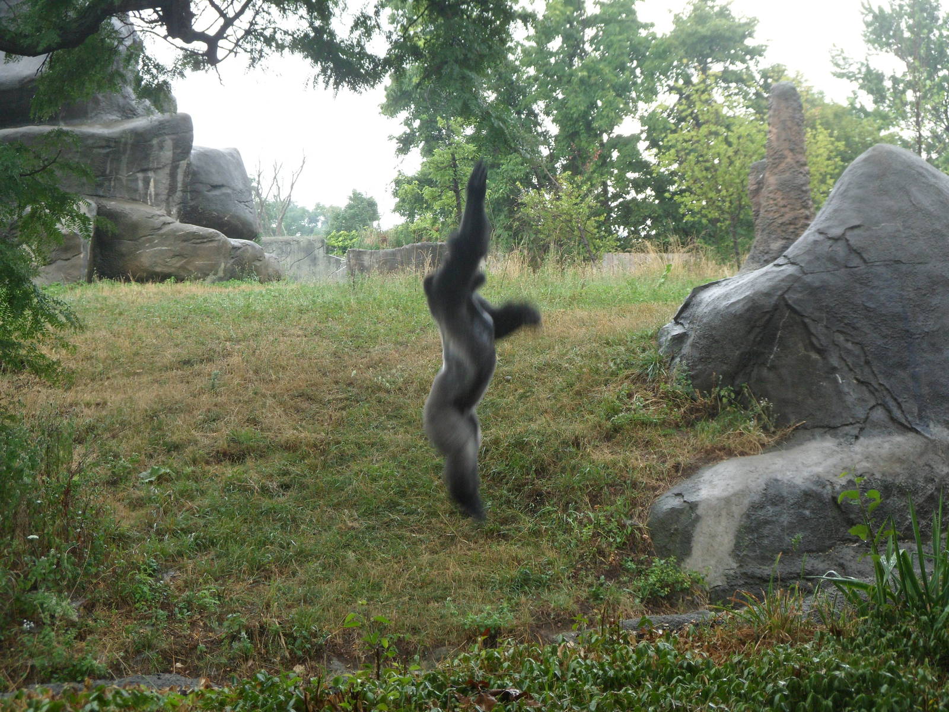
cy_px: 356
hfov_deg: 28.6
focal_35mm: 68
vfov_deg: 21.6
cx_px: 474
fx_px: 1864
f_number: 4.7
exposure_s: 1/45
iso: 120
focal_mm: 10.6
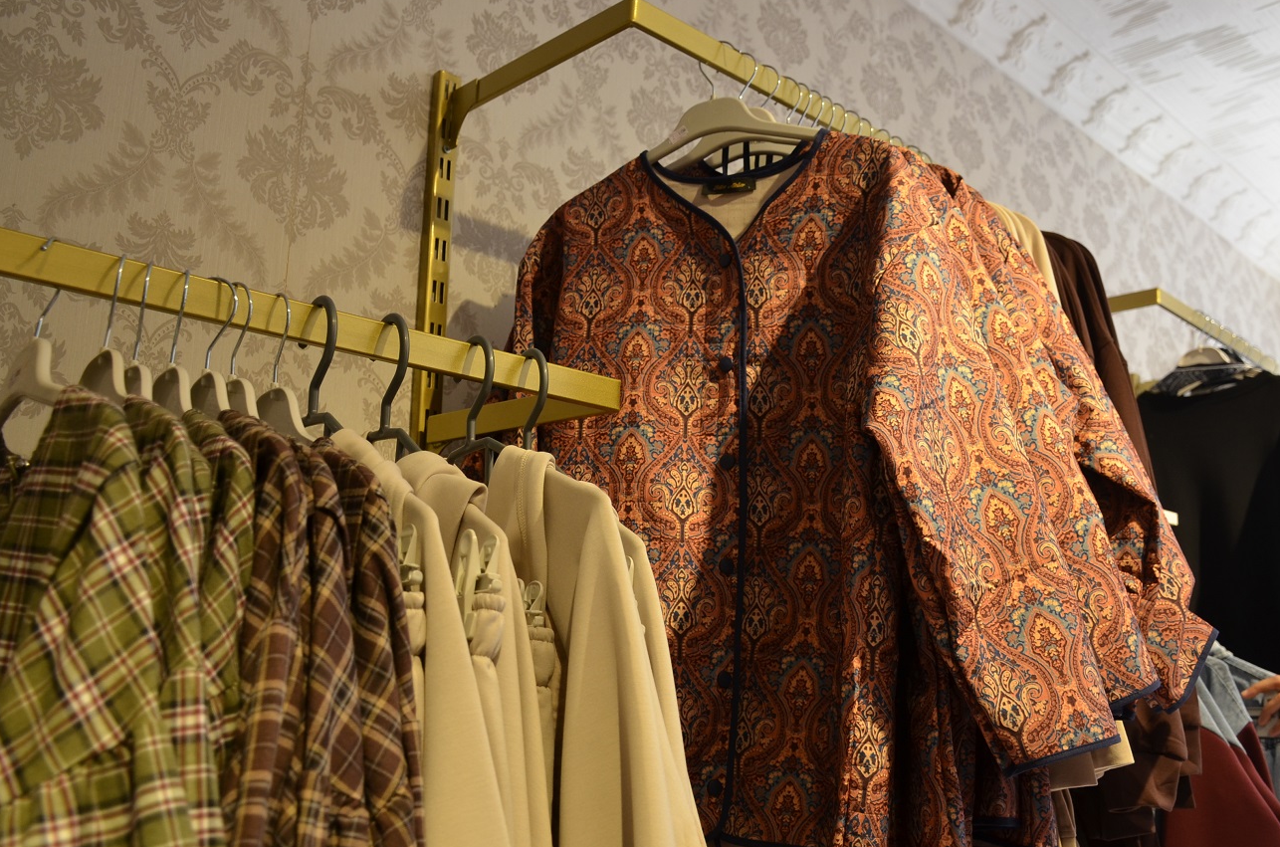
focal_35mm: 35
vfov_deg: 37.7
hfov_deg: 54.4
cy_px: 417
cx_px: 727
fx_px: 1242
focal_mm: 20
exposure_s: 1/60
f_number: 4
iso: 400
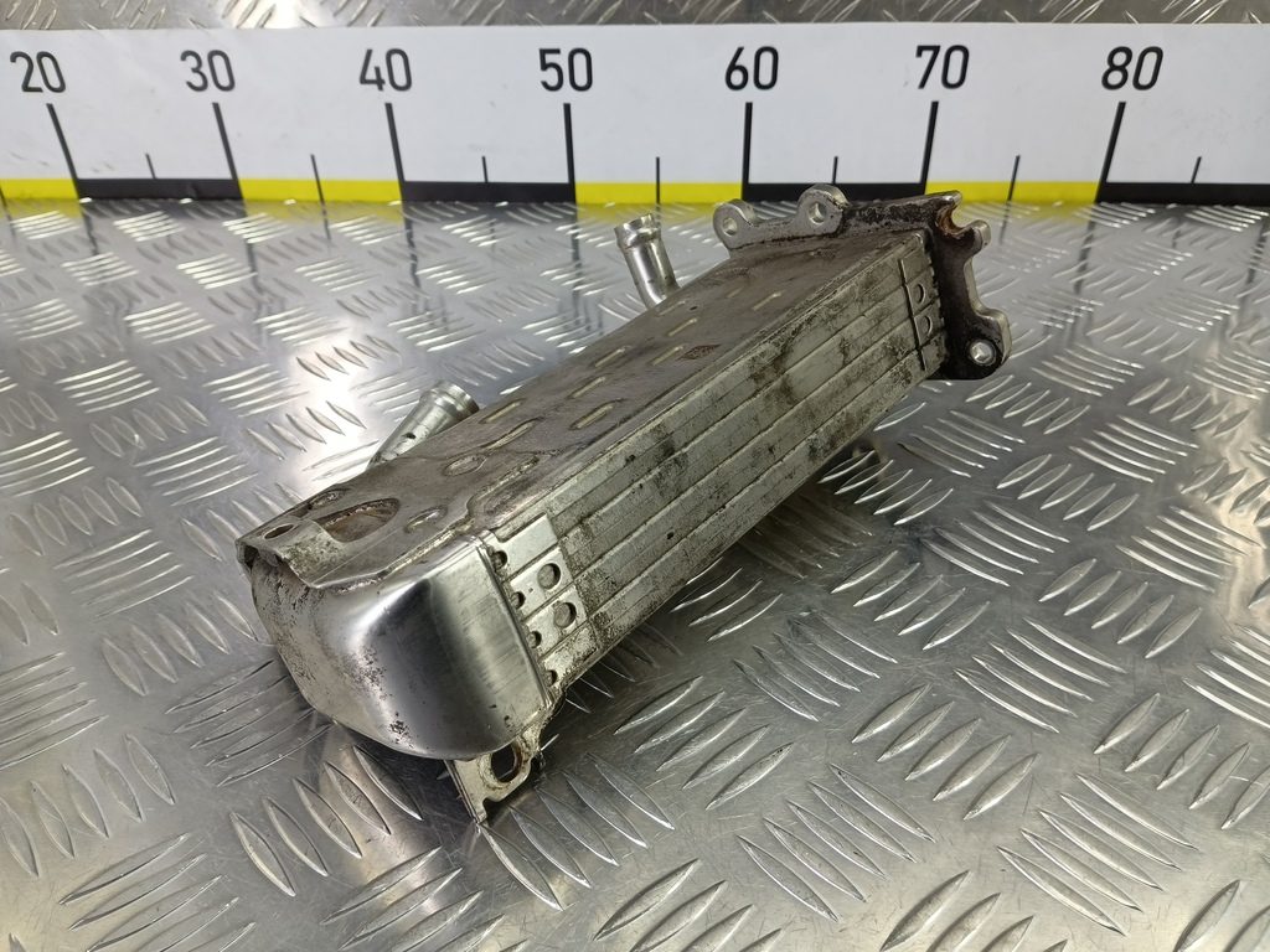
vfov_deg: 58.9
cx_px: 635
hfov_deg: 73.9
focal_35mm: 23
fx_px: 844
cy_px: 476
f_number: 1.6
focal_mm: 4.11
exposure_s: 1/50
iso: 107
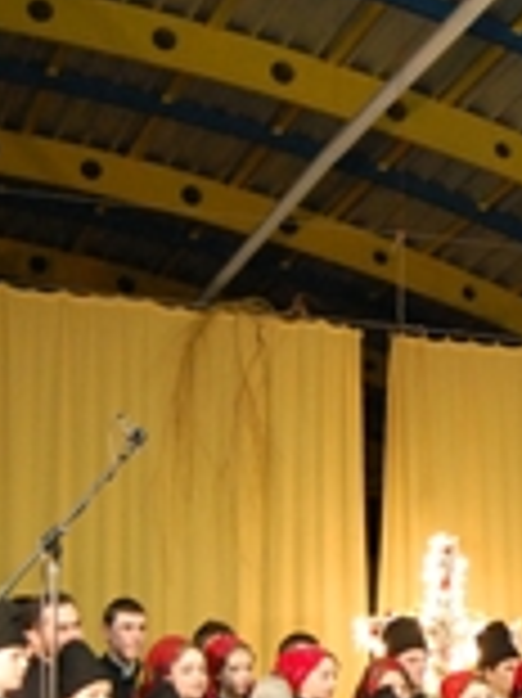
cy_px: 538
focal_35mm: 100
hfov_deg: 14.3
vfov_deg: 19.5
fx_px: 2013
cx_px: 639
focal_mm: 24
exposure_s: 1/40
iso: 1600
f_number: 4
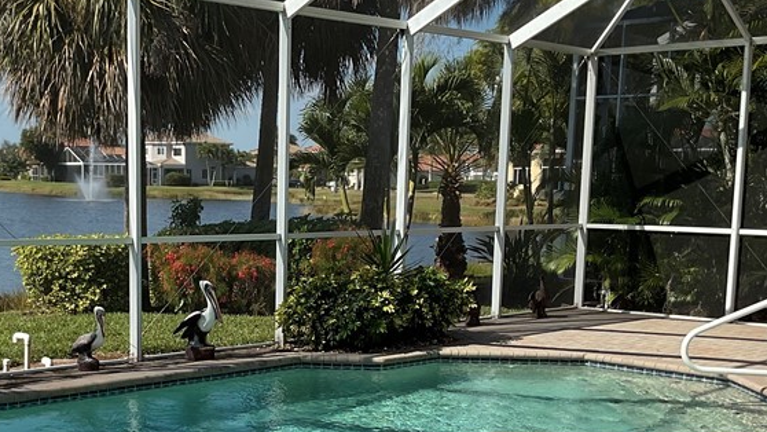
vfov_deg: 20.4
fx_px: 1180
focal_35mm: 58
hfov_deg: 35.5
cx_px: 227
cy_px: 380
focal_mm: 3
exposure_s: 1/1412
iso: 16
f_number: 1.8
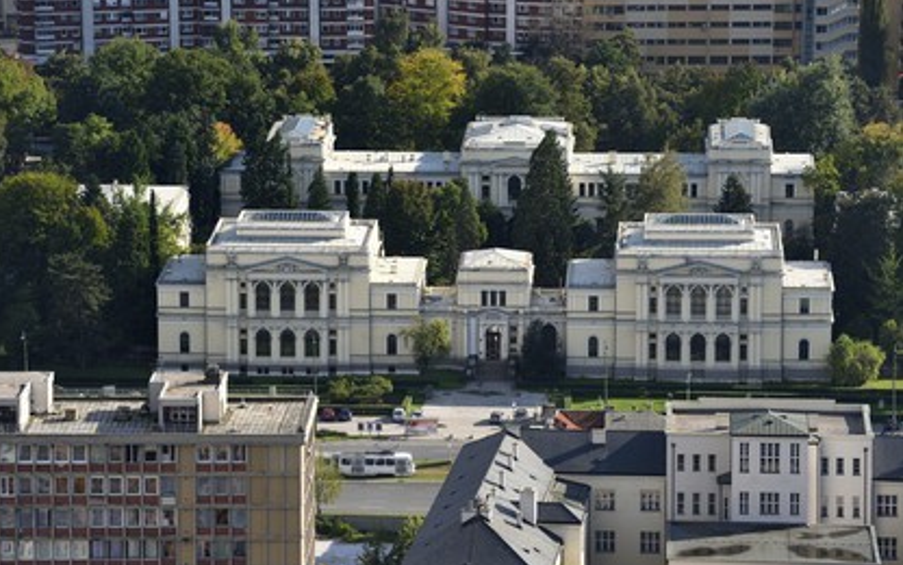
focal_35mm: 180
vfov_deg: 7.3
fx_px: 4430
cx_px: 449
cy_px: 293
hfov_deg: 11.6
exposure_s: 1/320
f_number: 9
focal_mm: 175
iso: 200
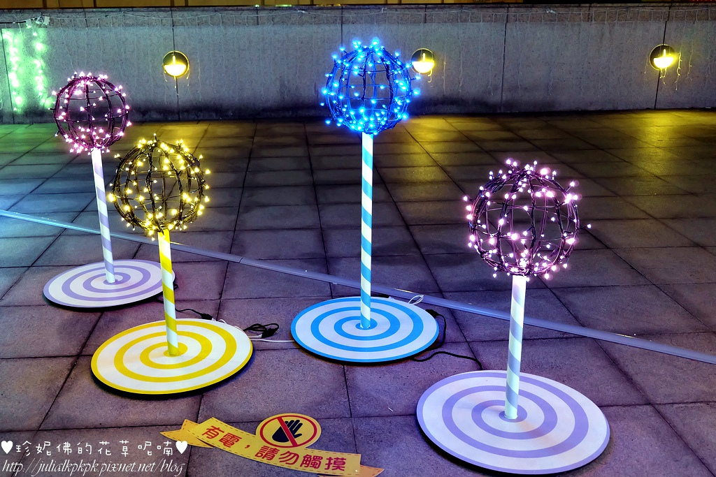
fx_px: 696
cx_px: 358
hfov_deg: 54.4
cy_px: 238
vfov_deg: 37.9
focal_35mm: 35
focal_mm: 23.2
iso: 2500
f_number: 4.2
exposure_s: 1/30
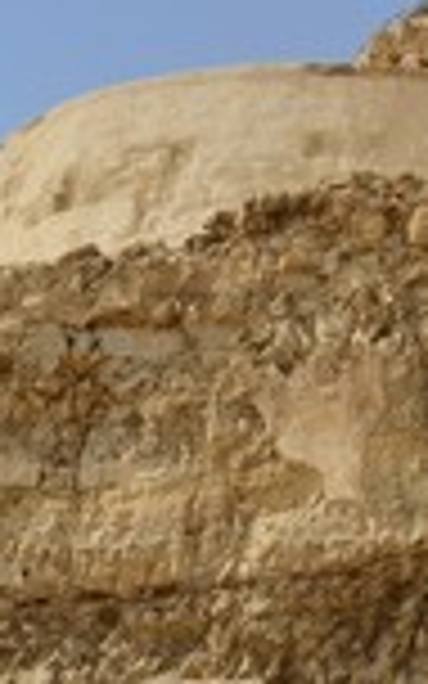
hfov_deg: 17.1
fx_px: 1362
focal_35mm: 73
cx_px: 505
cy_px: 450
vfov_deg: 28.1
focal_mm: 26
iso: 100
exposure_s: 1/200
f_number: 10
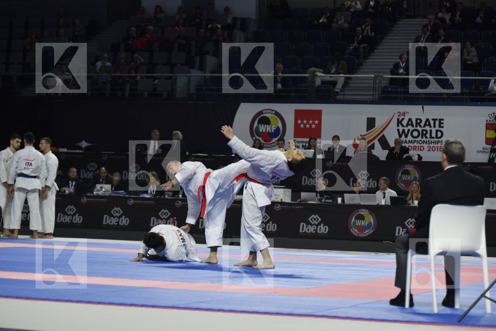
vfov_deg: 11.4
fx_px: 1653
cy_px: 166
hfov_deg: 17.1
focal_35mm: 120
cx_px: 248
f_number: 4
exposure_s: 1/800
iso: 1250
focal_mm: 120
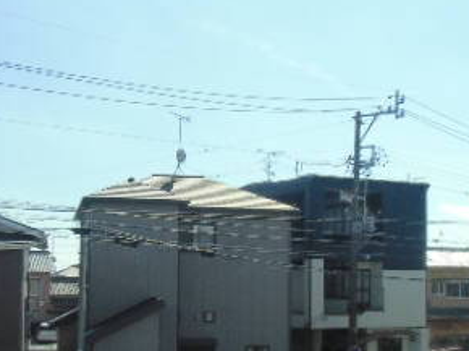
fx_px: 717
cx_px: 173
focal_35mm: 53
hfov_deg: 36.0
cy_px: 265
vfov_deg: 27.1
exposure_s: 1/800
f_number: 3
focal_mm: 4.24
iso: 64
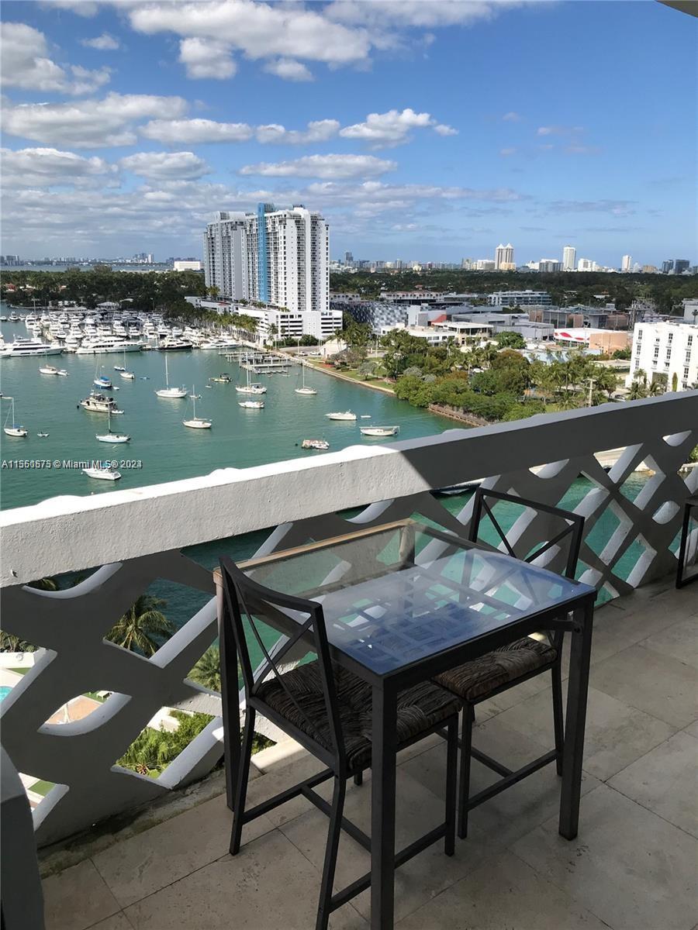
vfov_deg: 63.4
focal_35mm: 28
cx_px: 349
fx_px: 753
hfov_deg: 49.7
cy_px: 465
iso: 20
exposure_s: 1/2994
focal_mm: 3.99
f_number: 1.8
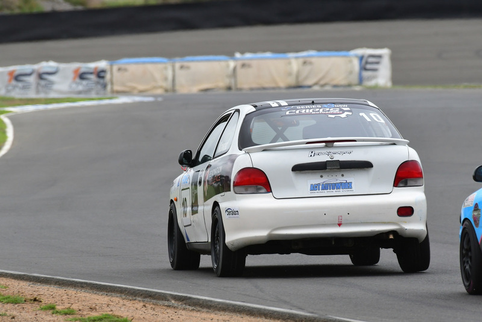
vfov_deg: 1.8
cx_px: 241
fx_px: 10045
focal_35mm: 750
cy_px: 161
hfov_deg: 2.7
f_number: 10
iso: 640
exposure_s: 1/640
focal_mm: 500
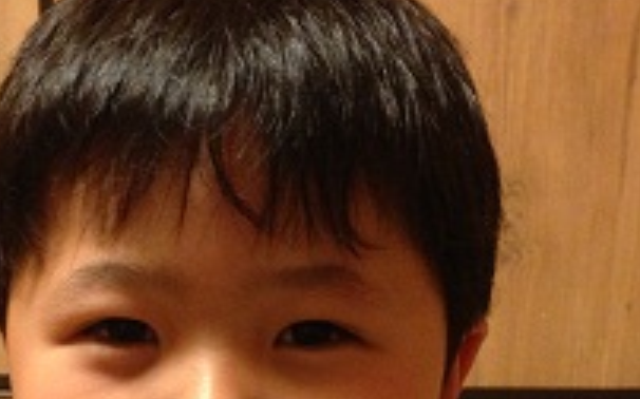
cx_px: 168
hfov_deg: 24.1
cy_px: 434
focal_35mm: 85
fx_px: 1482
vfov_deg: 15.0
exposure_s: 1/20
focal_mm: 4.13
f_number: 2.4
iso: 320
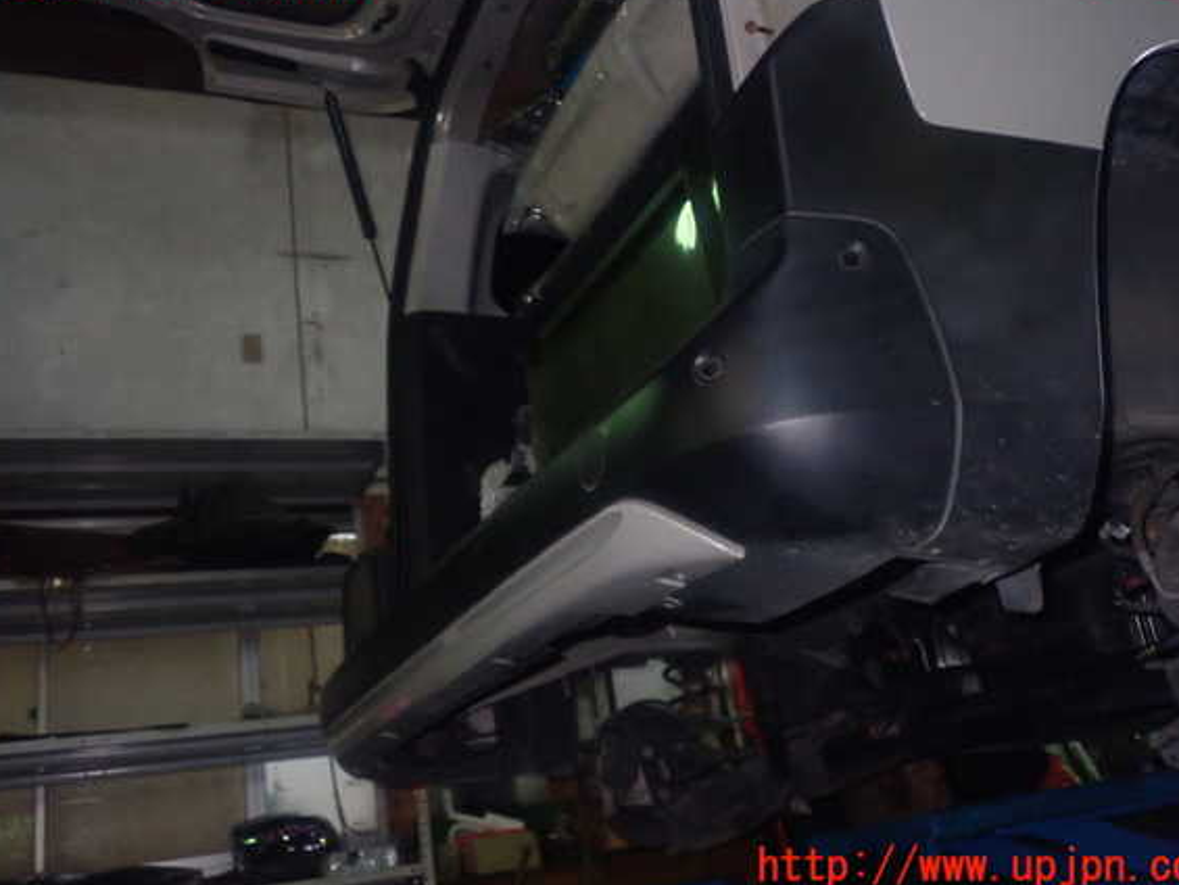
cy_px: 424
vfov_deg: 41.8
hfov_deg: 53.9
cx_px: 603
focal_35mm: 34
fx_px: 1158
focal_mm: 5.79
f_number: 7.1
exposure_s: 1/30
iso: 1000
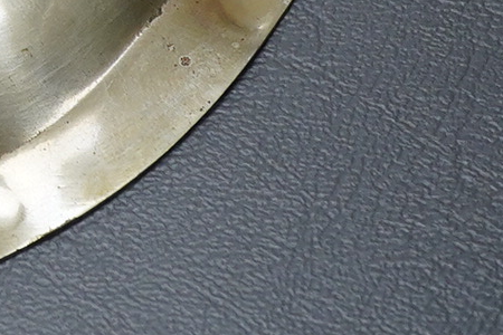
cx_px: -449
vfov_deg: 6.8
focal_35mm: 197
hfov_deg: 9.8
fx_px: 2752
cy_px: -297
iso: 1250
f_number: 11
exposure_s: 1/125
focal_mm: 30
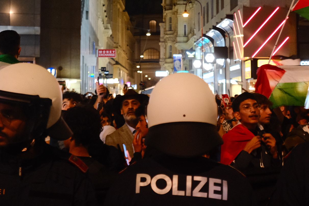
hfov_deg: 33.3
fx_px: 515
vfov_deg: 22.5
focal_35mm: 60
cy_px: 61
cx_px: 129
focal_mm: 27
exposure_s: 1/30
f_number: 2.8
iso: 3200
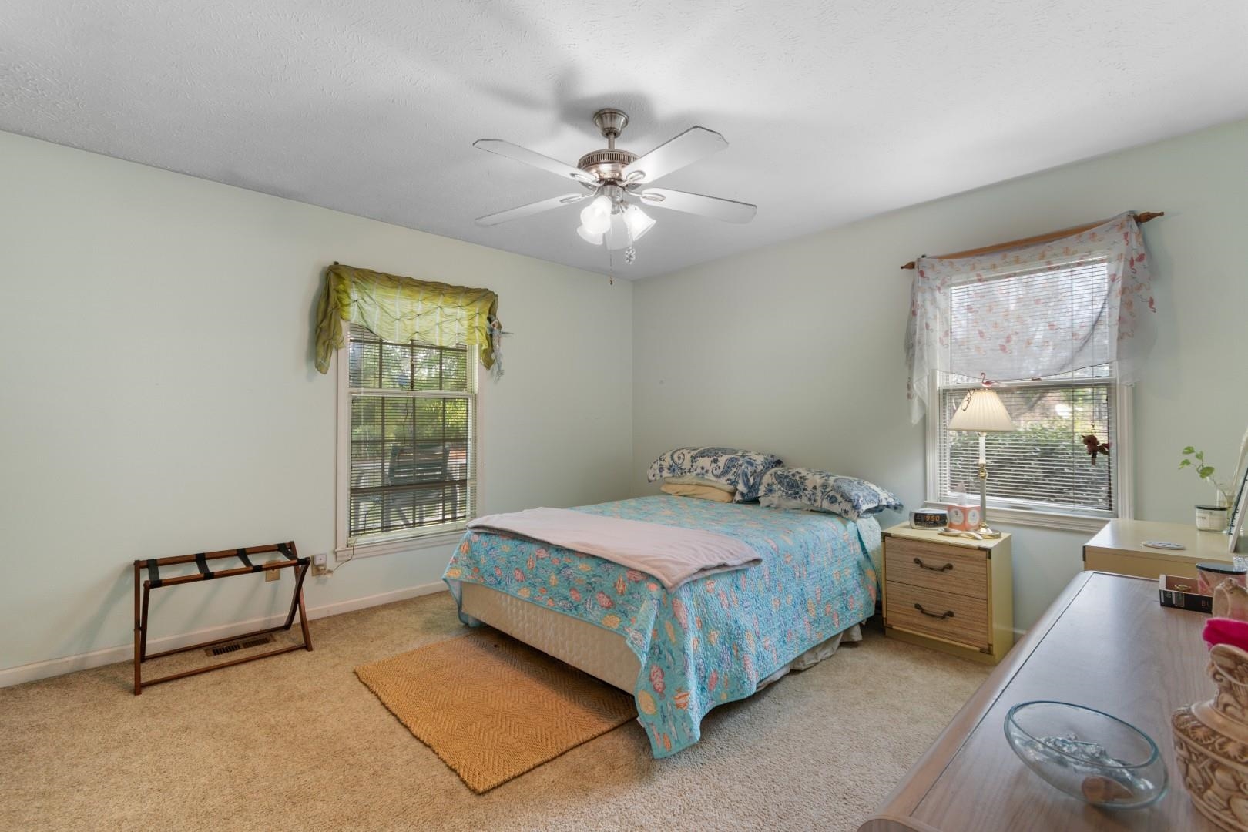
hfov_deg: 100.4
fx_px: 520
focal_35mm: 15
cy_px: 416
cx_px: 624
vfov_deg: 77.3
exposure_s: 1/6
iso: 100
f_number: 4.5
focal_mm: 10
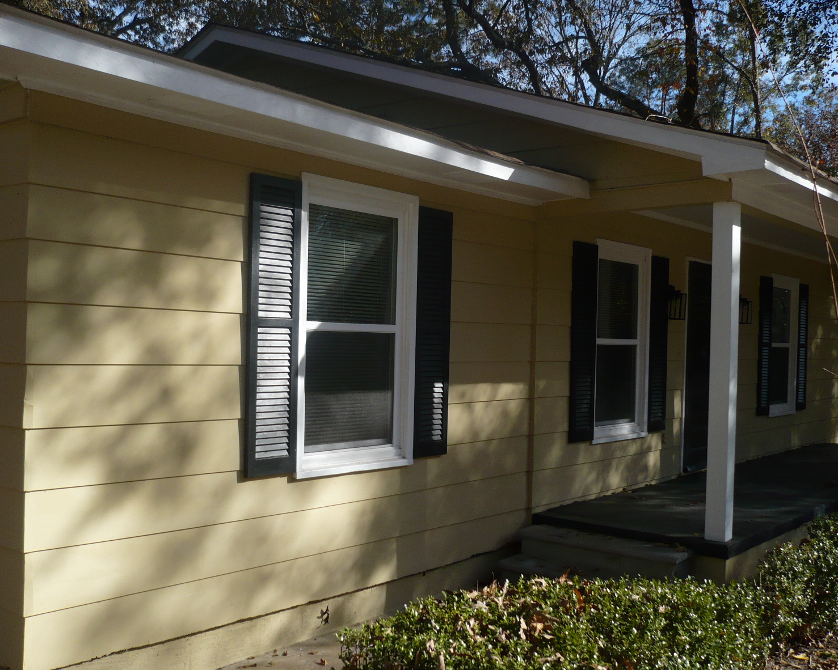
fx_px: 918
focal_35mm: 37
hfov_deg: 49.1
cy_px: 334
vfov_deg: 40.1
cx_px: 420
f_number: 2.8
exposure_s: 1/1000
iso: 100
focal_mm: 5.8
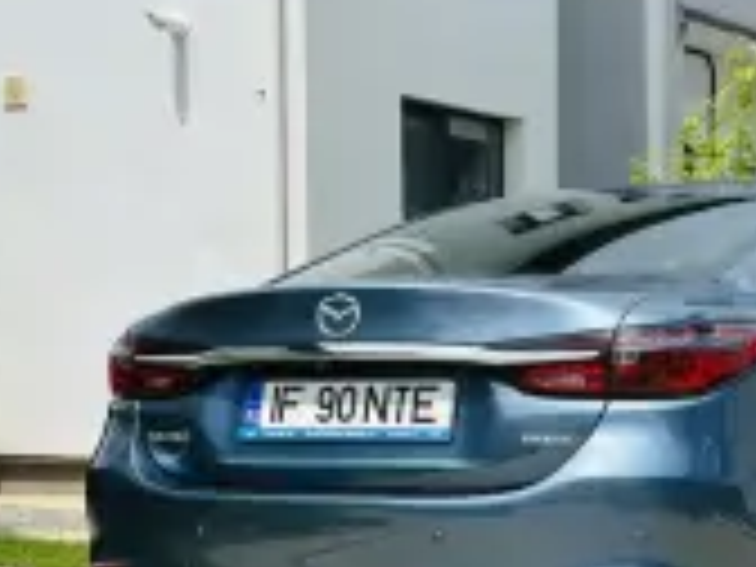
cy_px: 468
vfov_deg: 14.3
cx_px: 630
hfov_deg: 18.9
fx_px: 2249
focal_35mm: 103
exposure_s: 1/5263
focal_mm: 6.86
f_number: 1.78
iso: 100
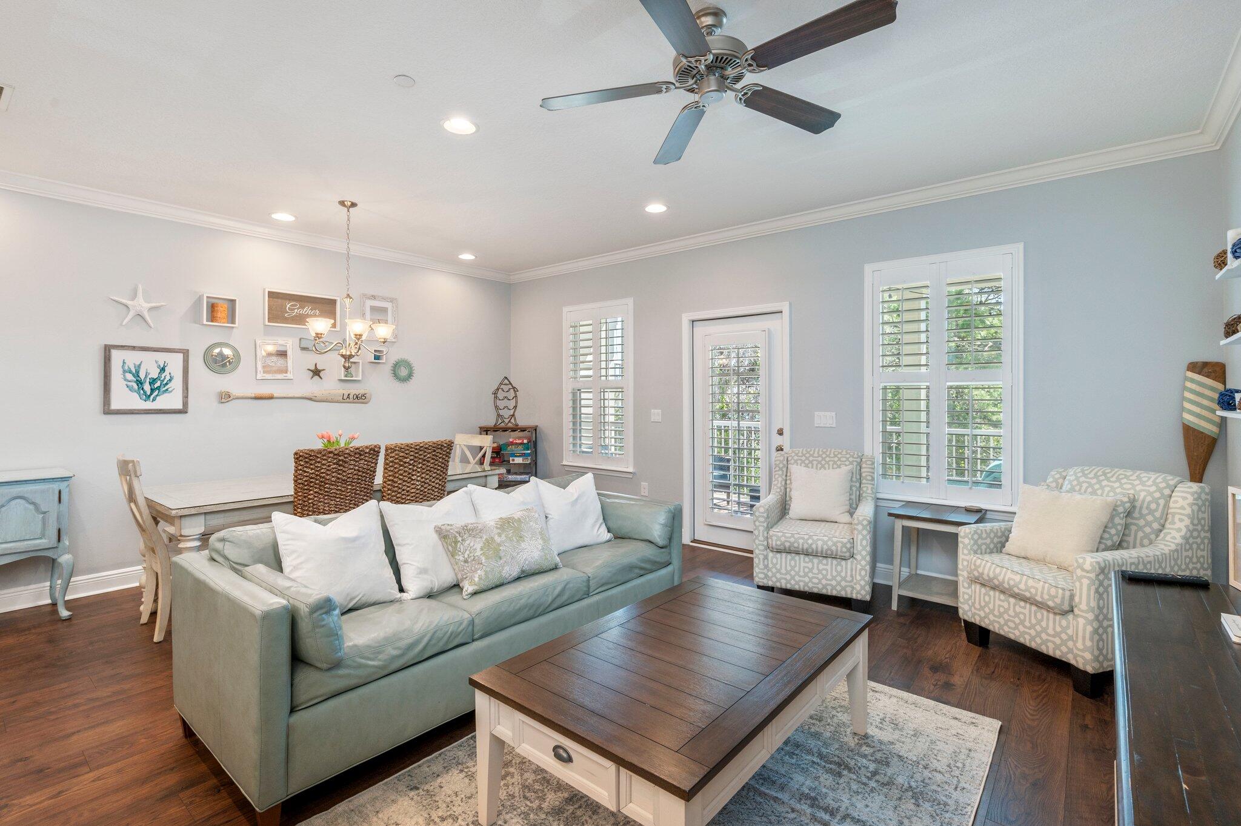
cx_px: 620
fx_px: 551
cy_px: 413
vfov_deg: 73.7
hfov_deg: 96.8
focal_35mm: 16
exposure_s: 1/8
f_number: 9
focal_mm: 16
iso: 500
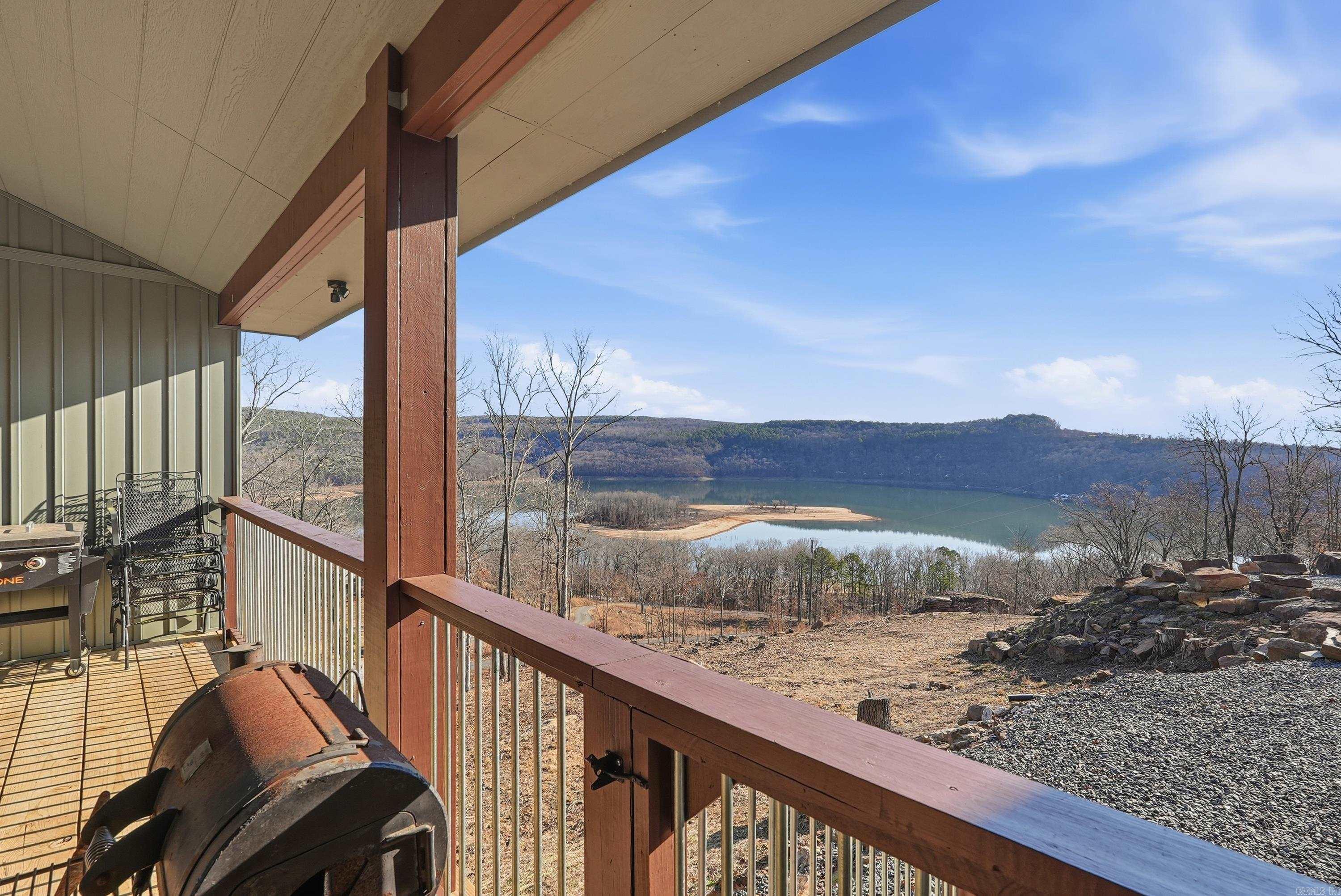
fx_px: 596
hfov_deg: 96.7
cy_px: 448
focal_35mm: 16
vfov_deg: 73.8
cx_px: 670
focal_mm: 16
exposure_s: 1/500
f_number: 9
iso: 250
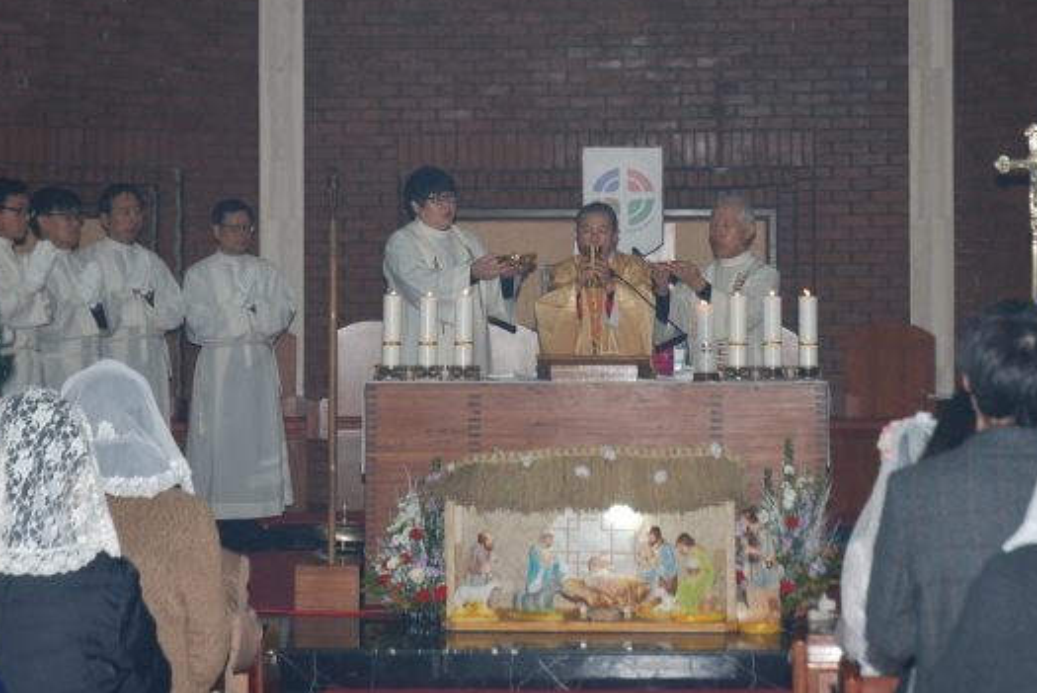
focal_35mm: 88
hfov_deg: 23.1
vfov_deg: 15.5
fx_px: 2537
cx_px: 614
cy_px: 274
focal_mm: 44
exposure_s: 1/60
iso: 200
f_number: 4.5
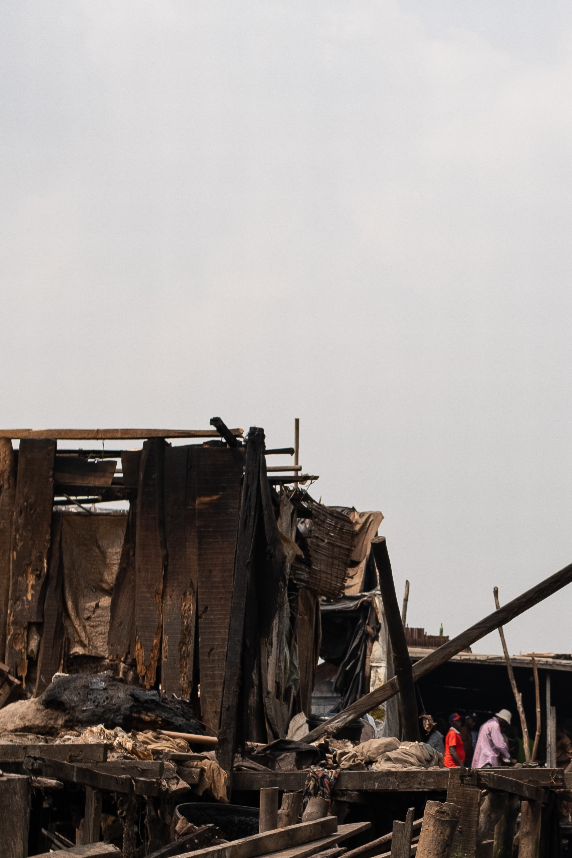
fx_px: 1978
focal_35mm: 83
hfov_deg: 16.3
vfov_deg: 24.3
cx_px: 475
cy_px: 608
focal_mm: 23
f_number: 4
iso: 160
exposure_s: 1/1000
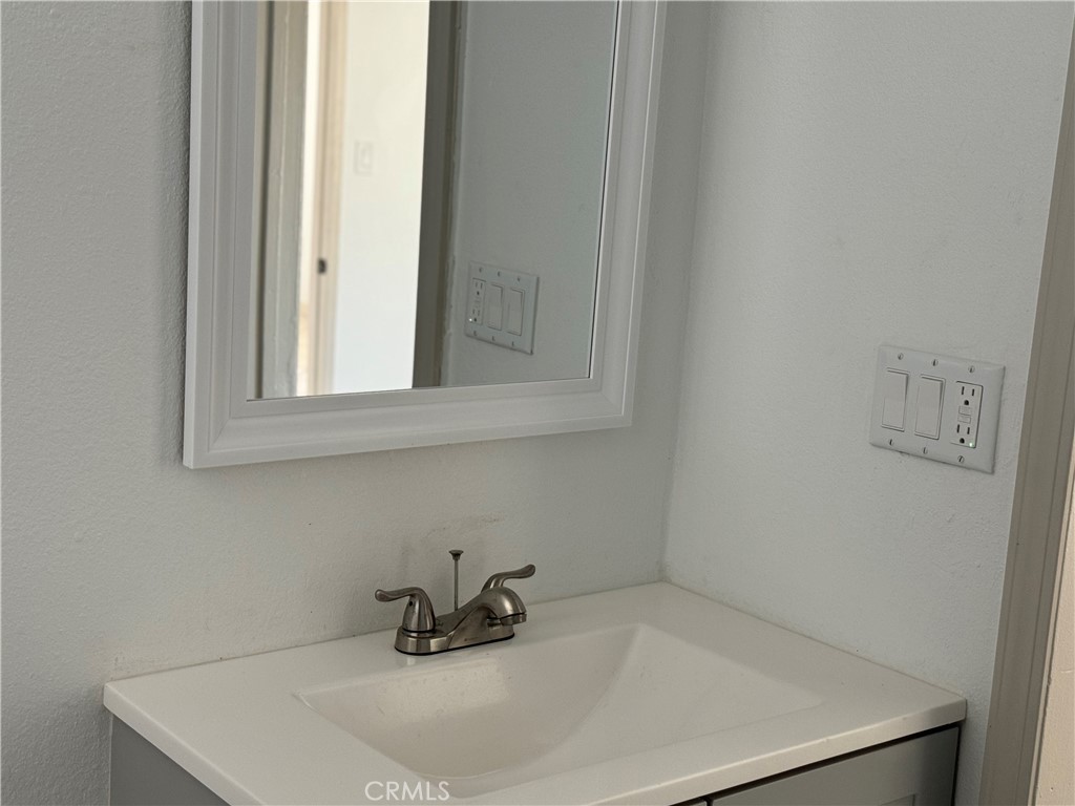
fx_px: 1491
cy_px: 403
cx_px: 538
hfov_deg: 39.7
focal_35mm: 48
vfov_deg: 30.3
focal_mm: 6.76
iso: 100
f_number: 1.78
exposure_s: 1/60
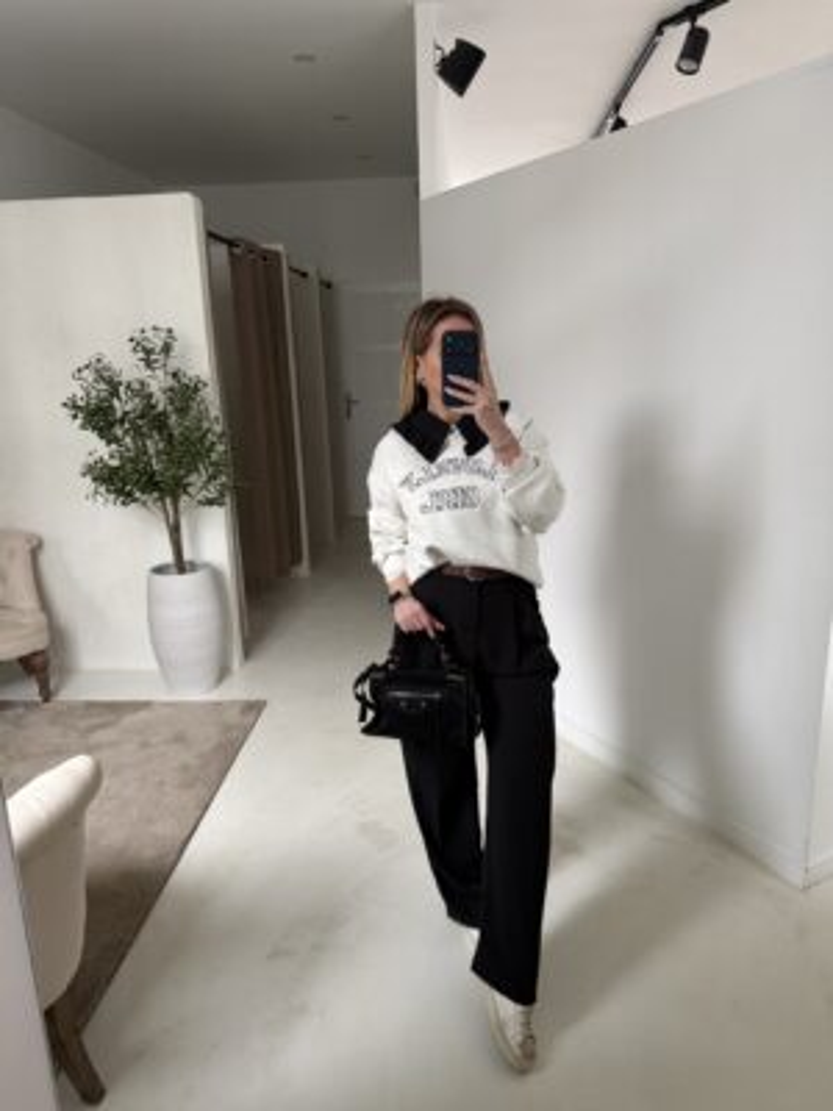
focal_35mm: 24
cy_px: 556
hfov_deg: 56.8
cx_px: 416
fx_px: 770
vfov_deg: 71.6
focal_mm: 6.76
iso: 400
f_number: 1.78
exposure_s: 1/60
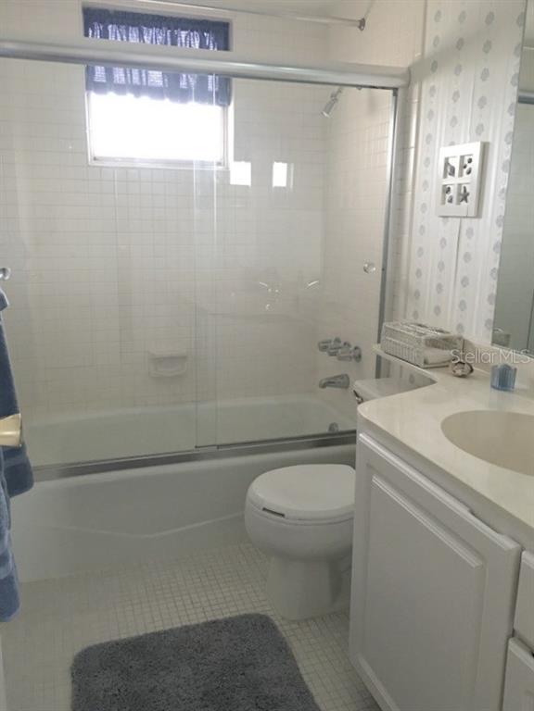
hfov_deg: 48.2
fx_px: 596
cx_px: 267
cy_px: 356
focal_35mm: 29
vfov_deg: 61.7
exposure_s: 1/15
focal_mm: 4.15
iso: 100
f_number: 2.2
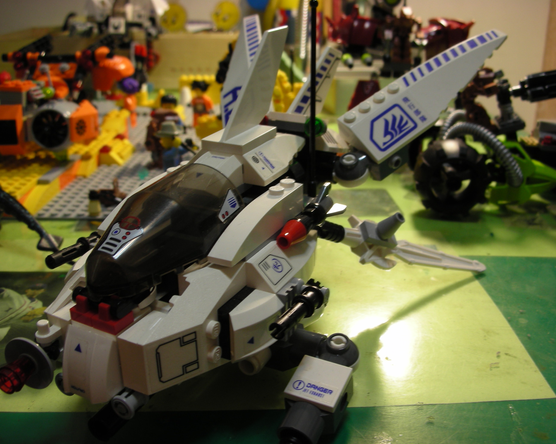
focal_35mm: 37
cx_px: 266
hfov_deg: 49.1
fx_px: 609
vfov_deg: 40.1
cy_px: 222
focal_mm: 5.8
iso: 50
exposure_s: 1/10.6
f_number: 3
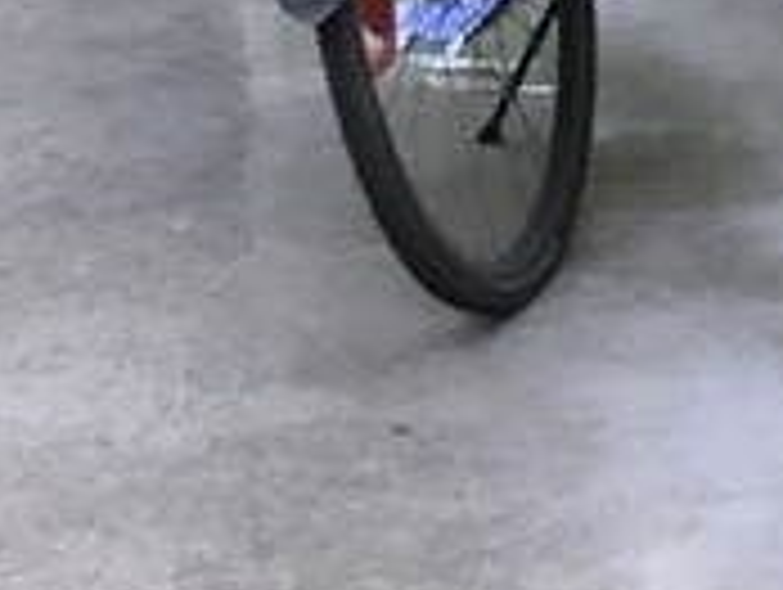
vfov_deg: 7.6
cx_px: 778
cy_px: -820
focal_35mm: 182
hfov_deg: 10.8
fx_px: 4122
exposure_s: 1/33
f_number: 2.4
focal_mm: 3.3
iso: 25
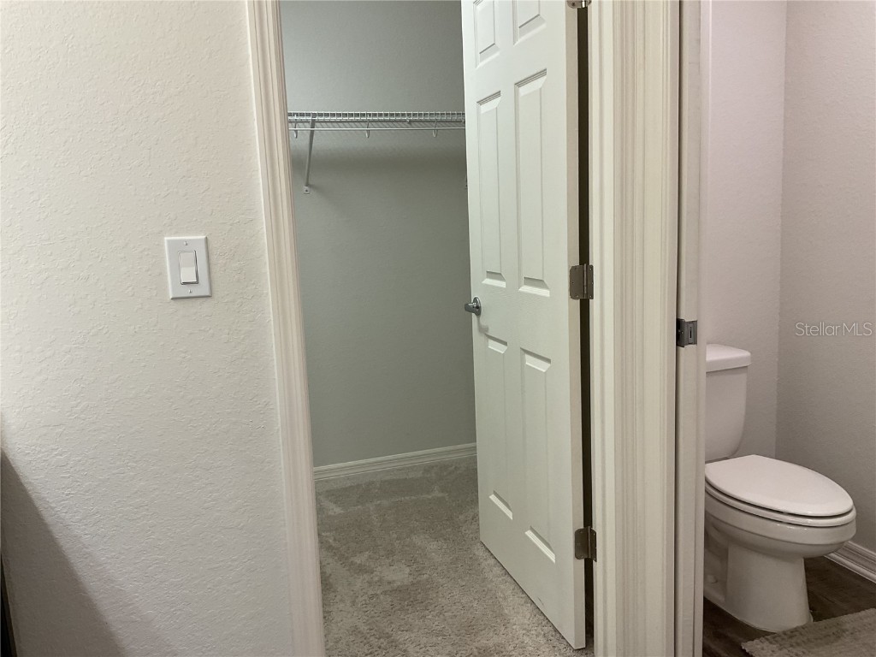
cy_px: 328
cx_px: 438
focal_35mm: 29
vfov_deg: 48.2
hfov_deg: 61.7
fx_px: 734
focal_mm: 3
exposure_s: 1/60
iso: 50
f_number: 1.8
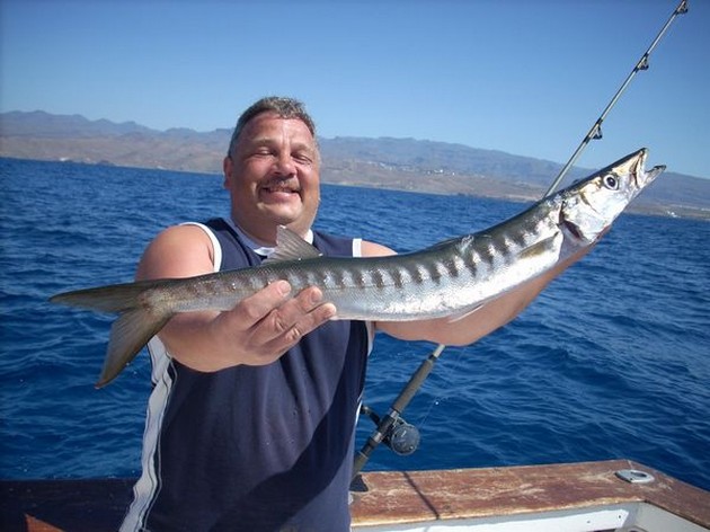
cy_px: 266
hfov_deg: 50.2
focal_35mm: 37
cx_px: 355
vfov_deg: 38.6
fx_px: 759
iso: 64
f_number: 5.6
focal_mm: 6.2
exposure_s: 1/297
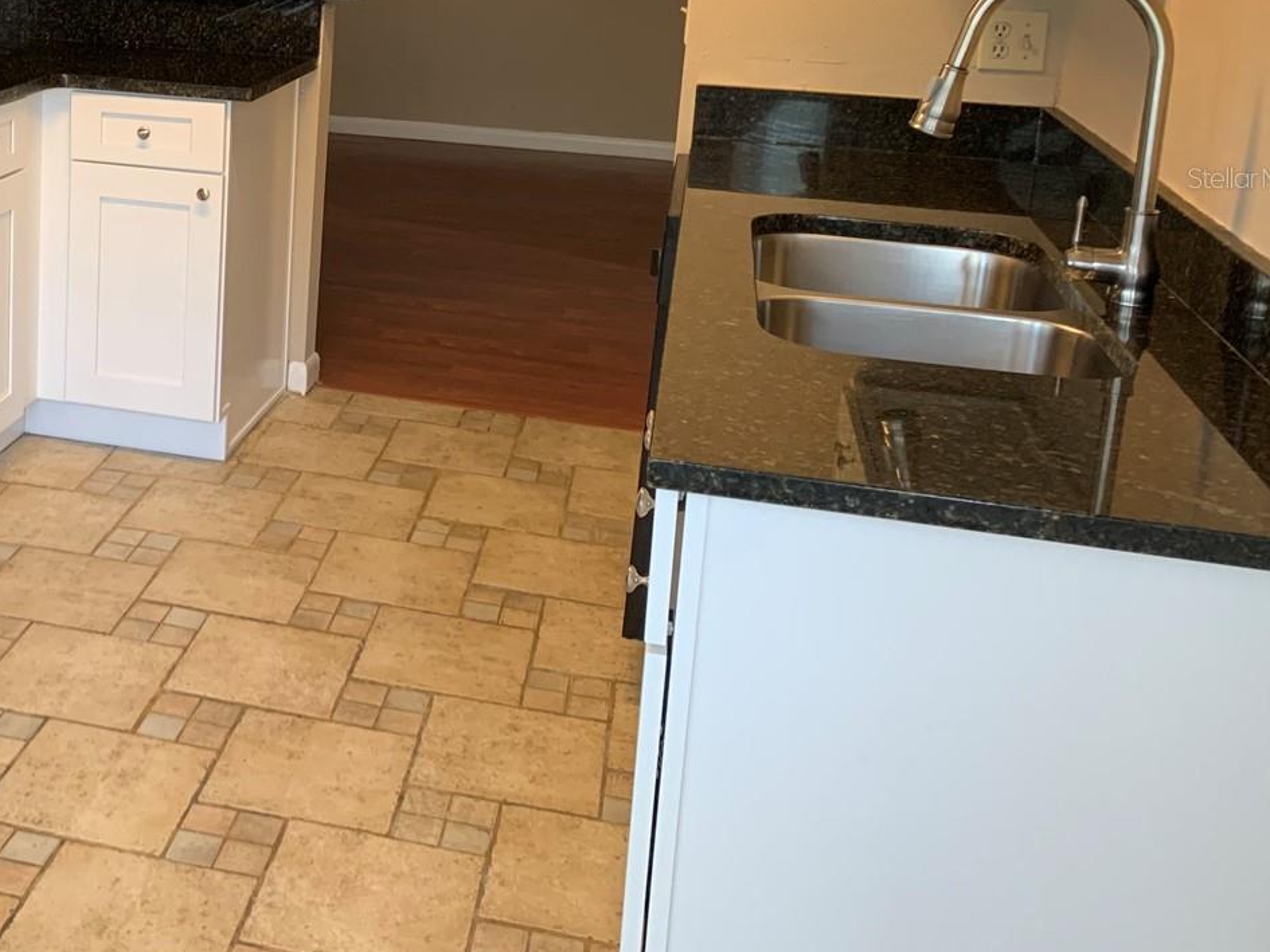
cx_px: 239
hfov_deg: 41.0
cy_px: 177
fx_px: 1614
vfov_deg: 31.9
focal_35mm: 44
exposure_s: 1/60
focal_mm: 4.25
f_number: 1.8
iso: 125
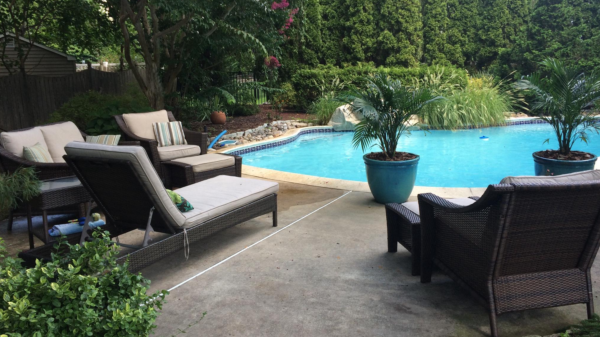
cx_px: 303
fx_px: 509
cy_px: 148
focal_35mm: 32
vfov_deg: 36.6
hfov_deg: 61.0
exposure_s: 1/120
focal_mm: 4.15
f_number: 2.2
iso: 32
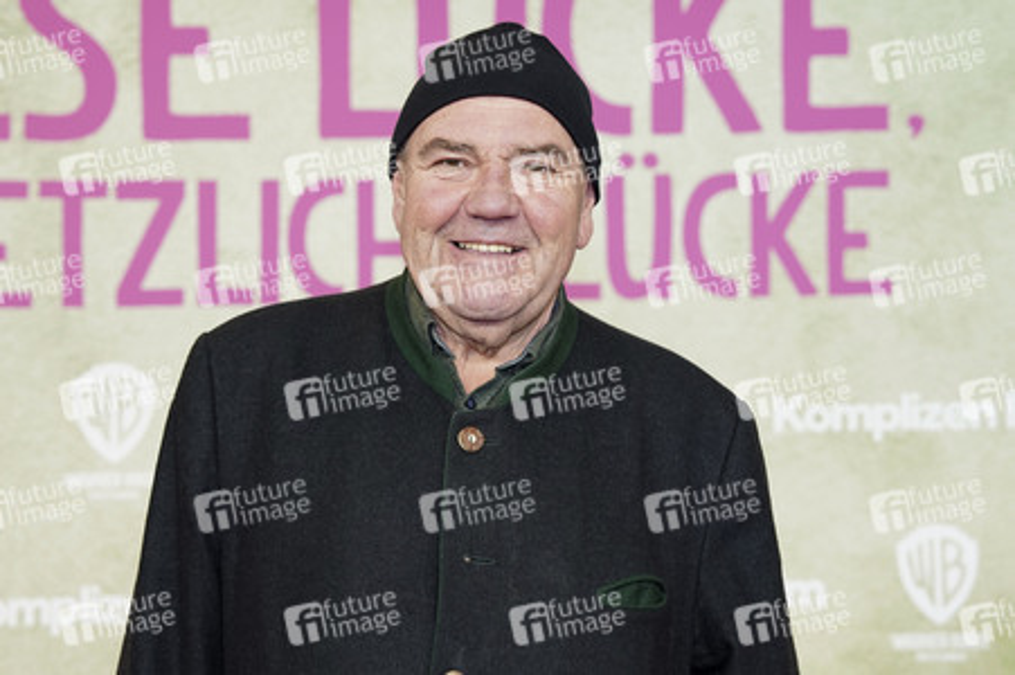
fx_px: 1972
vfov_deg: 19.4
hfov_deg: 28.9
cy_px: 338
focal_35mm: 70
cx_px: 508
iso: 1000
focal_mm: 70
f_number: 4.5
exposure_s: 1/250
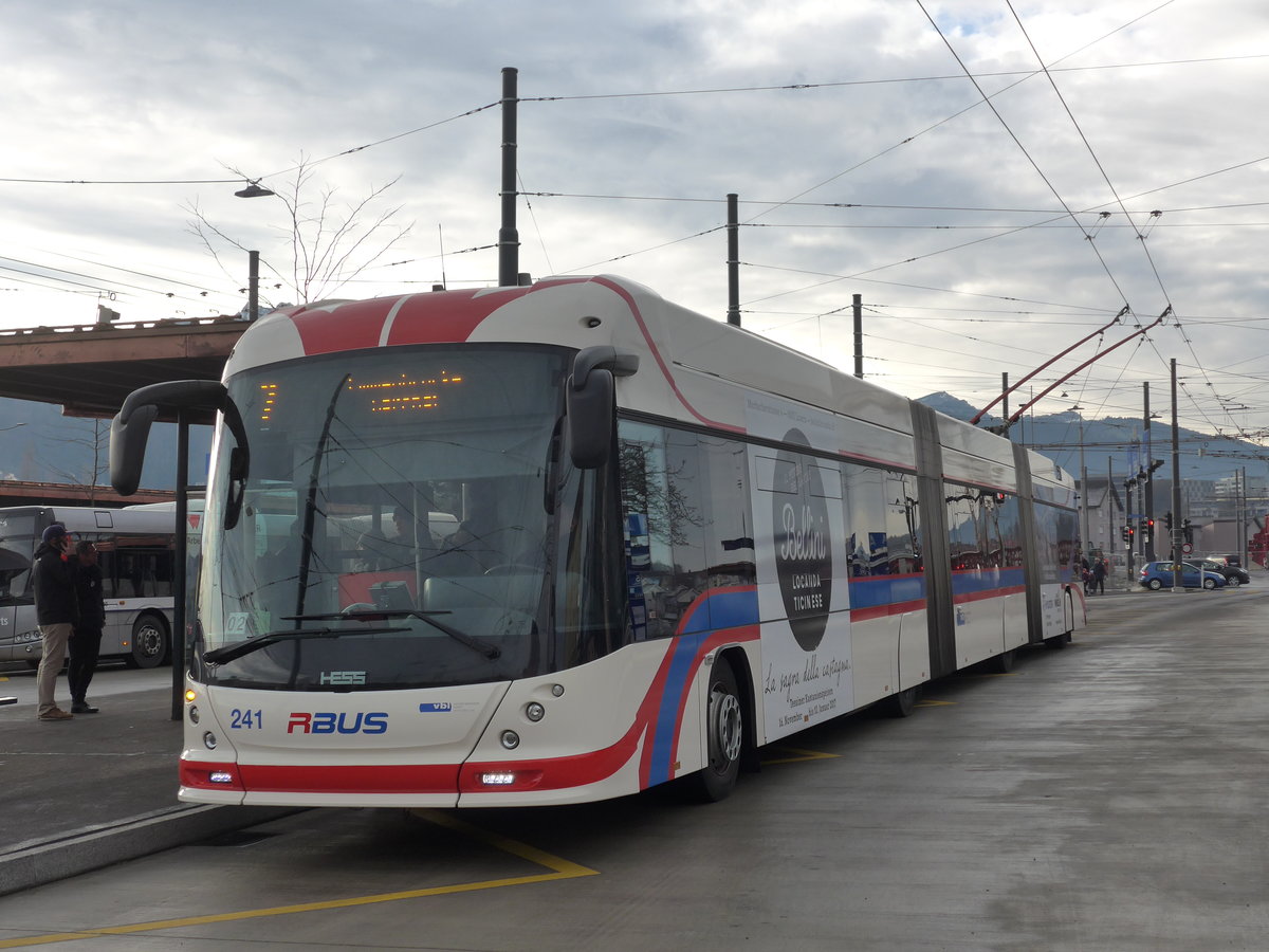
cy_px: 476
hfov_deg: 38.9
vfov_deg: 29.7
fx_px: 1796
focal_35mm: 49
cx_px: 634
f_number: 3.2
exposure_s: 1/500
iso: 125
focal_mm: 10.1
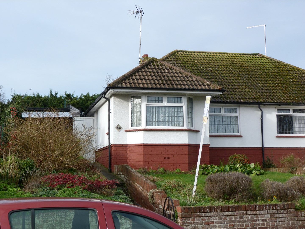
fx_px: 485
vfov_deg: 26.6
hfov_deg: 34.9
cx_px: 152
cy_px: 114
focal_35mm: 55
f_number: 3.2
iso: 80
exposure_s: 1/400
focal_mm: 10
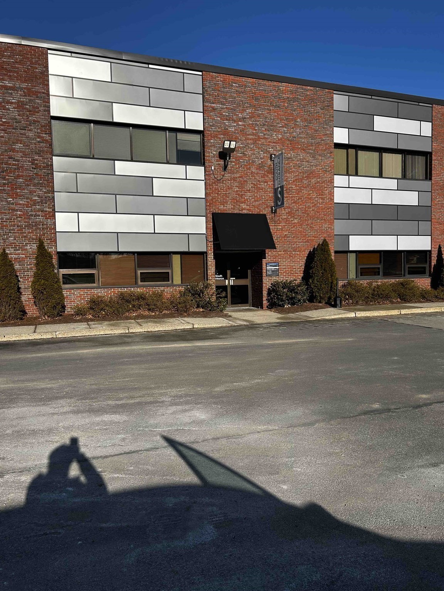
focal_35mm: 26
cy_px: 296
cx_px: 222
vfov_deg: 67.3
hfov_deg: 53.1
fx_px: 445
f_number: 1.5
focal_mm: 5.7
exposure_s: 1/5882
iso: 50
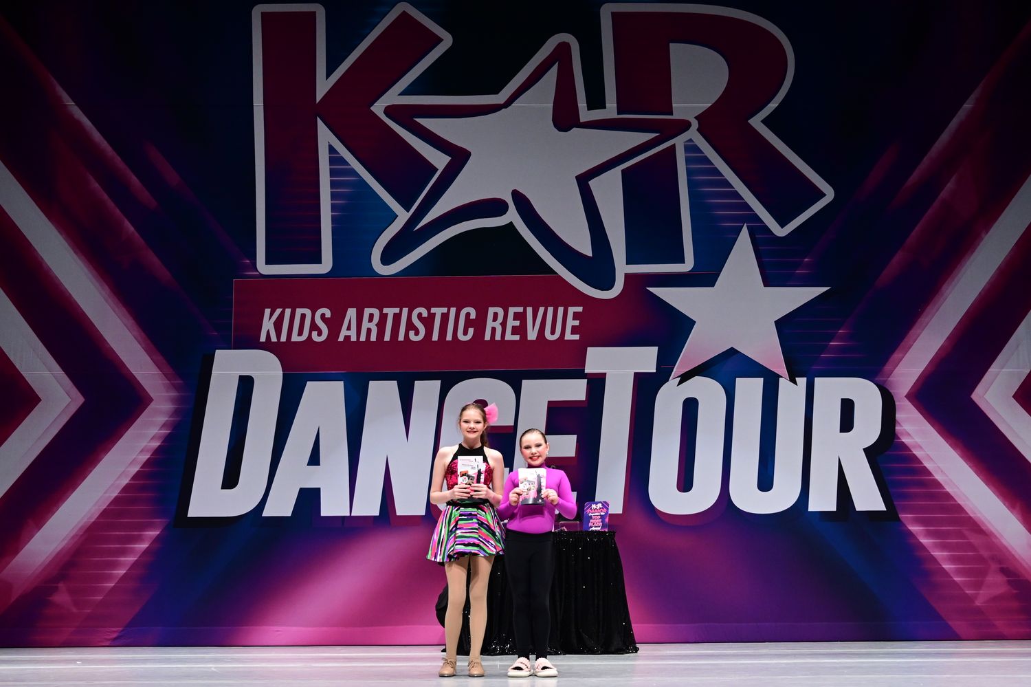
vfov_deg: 31.2
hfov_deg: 45.4
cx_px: 516
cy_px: 344
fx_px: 1231
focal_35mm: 43
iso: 1250
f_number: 2.8
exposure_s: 1/800
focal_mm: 29
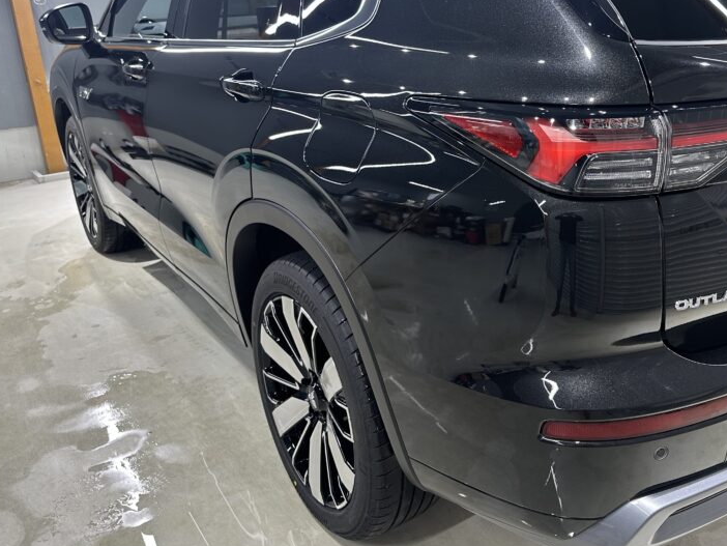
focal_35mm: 35
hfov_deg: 50.9
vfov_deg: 40.5
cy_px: 209
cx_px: 522
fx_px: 735
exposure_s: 1/60
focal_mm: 6.86
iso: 125
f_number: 1.78
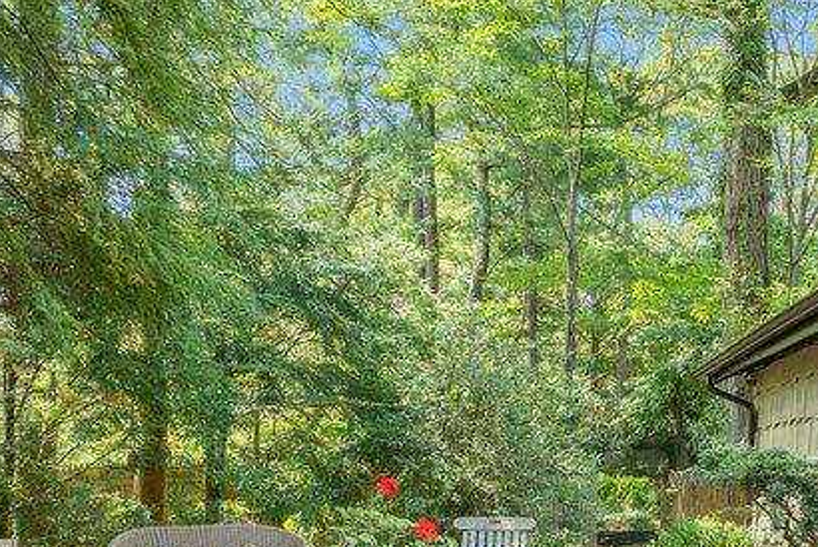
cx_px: 696
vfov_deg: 32.8
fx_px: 887
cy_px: 472
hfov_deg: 46.0
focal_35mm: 39
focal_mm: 16
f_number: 6.3
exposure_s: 1/200
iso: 800
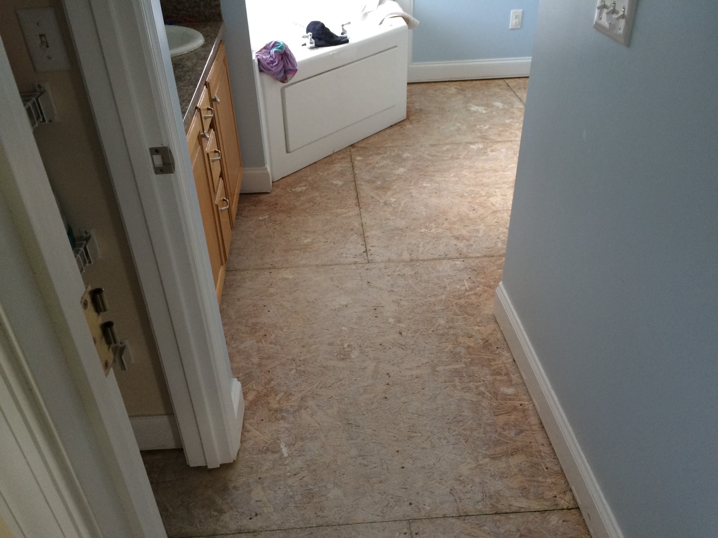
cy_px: 269
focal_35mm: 29
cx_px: 359
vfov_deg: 48.2
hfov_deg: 61.7
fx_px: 602
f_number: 2.2
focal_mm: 4.15
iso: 50
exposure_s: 1/30
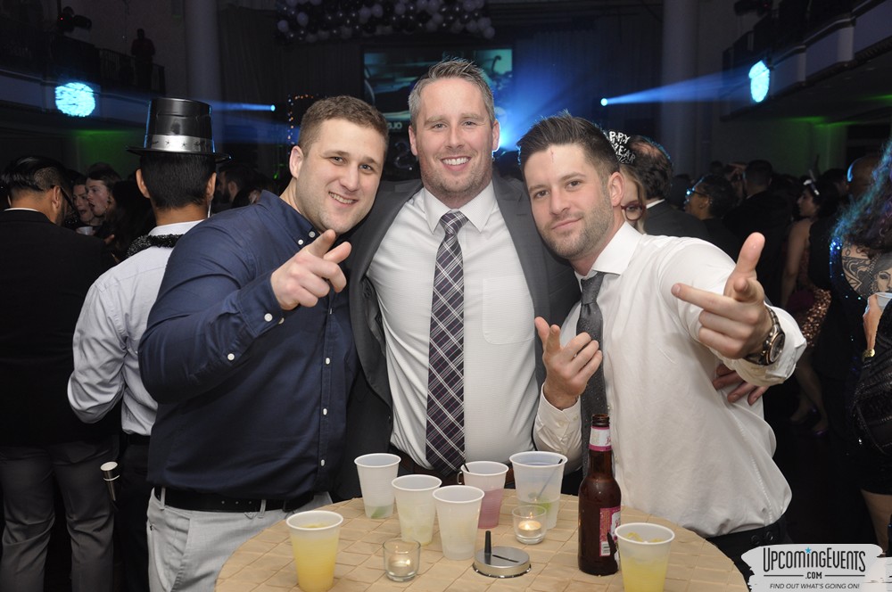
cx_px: 446
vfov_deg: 34.1
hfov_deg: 49.6
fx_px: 965
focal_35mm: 39
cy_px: 296
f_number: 5
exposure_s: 1/60
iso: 400
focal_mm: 26
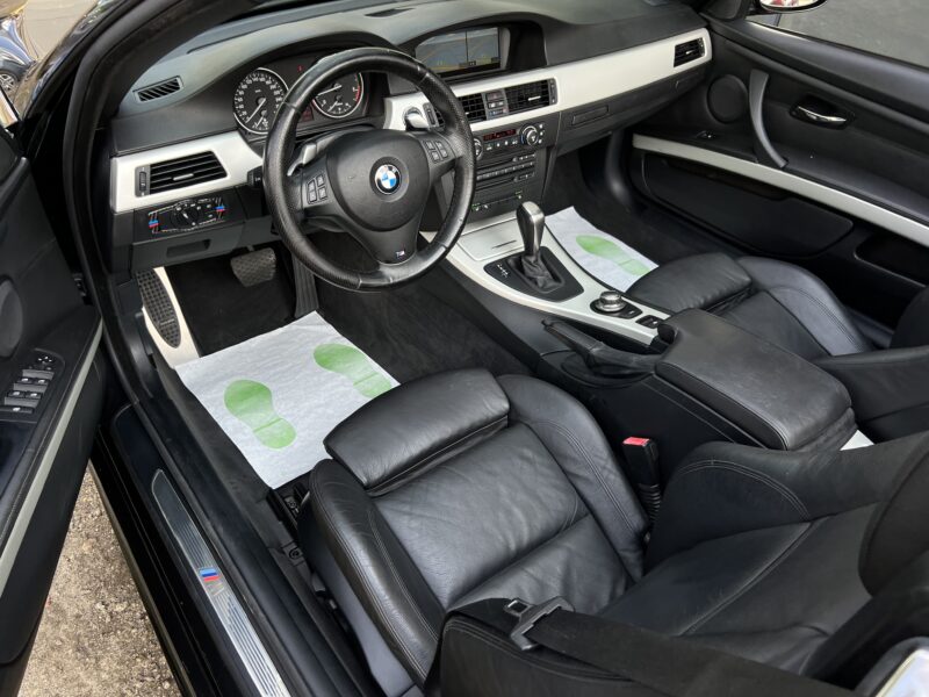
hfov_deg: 67.3
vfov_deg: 53.1
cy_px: 348
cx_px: 464
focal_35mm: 26
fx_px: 698
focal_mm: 5.7
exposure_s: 1/488
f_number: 1.5
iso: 50
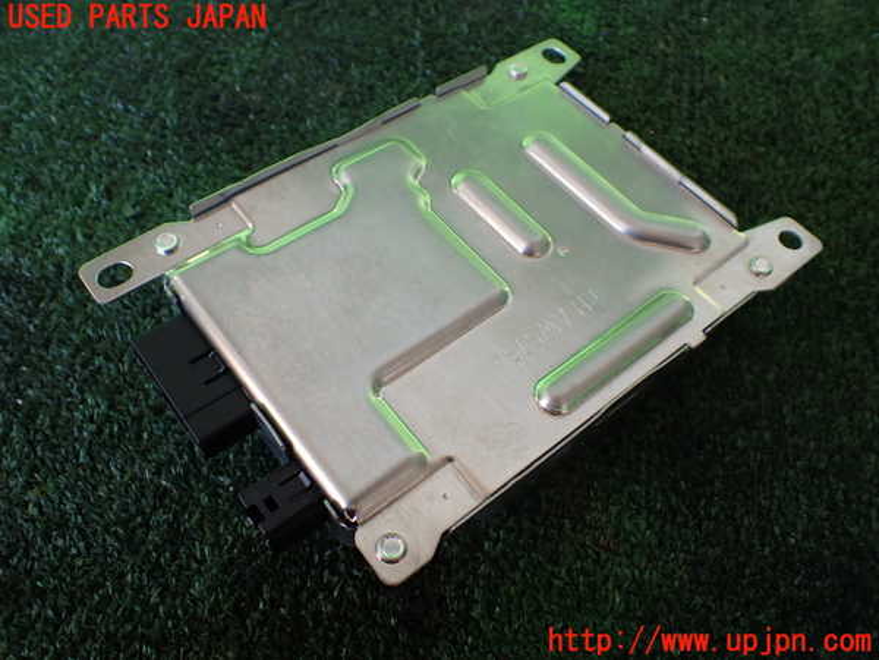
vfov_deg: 46.8
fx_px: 762
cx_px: 440
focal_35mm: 30
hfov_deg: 60.0
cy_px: 330
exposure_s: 1/125
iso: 125
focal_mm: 5.4
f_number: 2.3
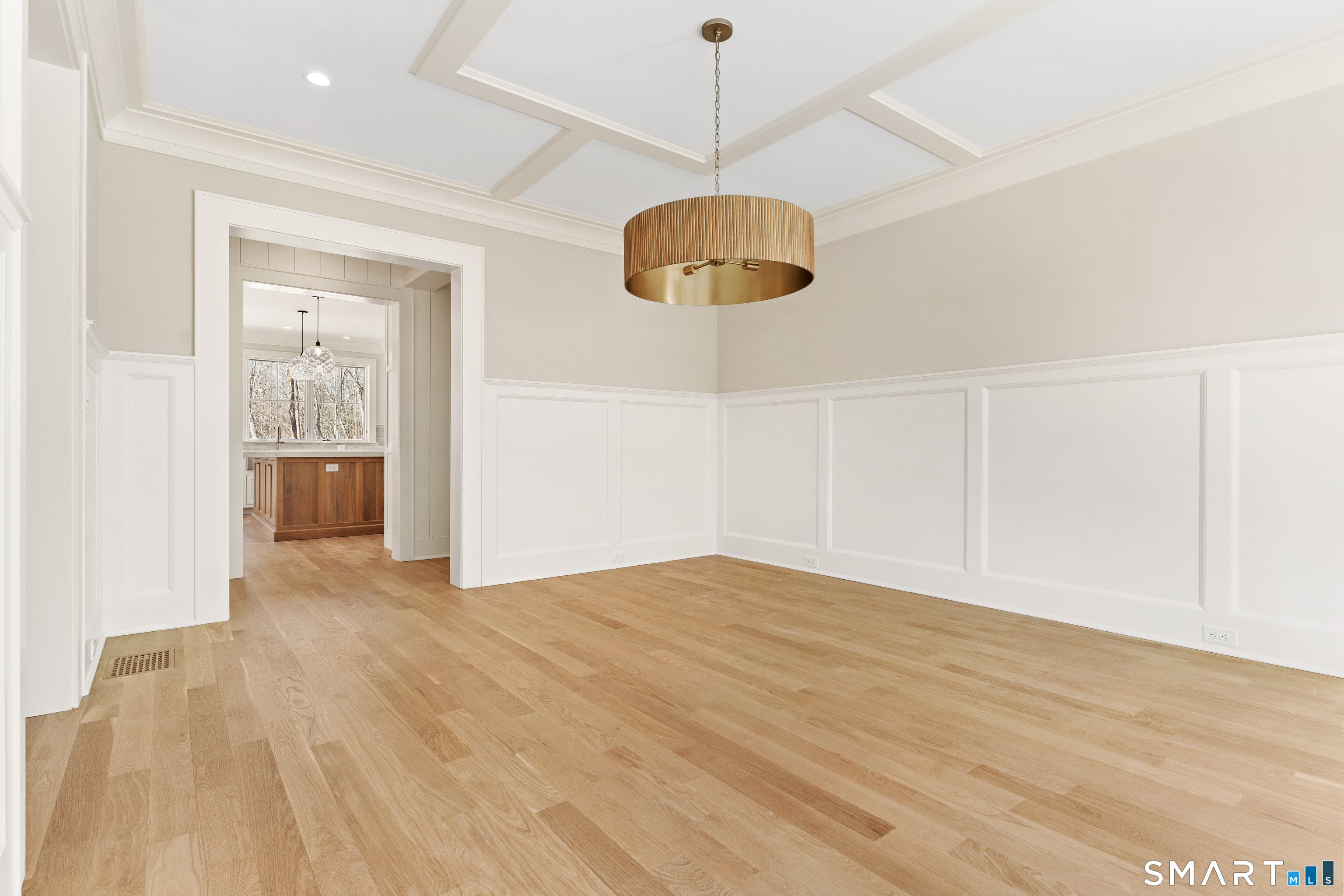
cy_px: 448
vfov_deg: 70.4
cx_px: 672
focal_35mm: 17
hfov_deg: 93.3
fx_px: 635
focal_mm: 17
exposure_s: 1/20
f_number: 8
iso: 320
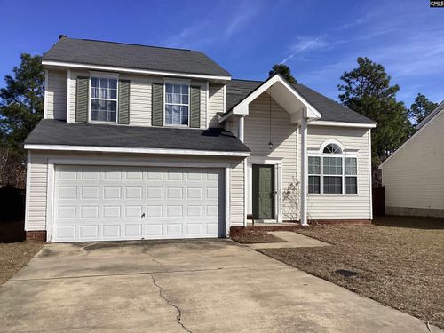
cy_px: 166
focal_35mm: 31
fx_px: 398
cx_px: 222
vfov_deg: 45.4
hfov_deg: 58.4
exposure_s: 1/2146
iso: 25
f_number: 2.4
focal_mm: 3.3
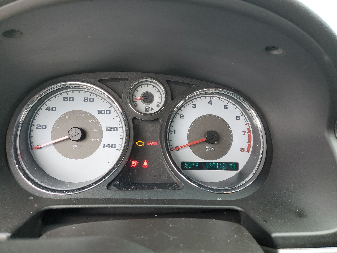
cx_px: 168
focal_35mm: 26
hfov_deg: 67.3
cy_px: 126
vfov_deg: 53.1
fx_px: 253
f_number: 1.5
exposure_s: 1/120
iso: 51
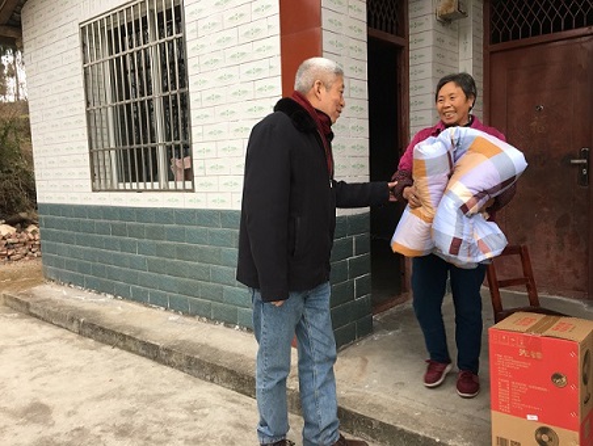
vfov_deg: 48.3
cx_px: 296
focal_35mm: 29
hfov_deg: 61.6
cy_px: 223
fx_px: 497
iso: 25
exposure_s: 1/50
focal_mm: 4.15
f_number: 2.2
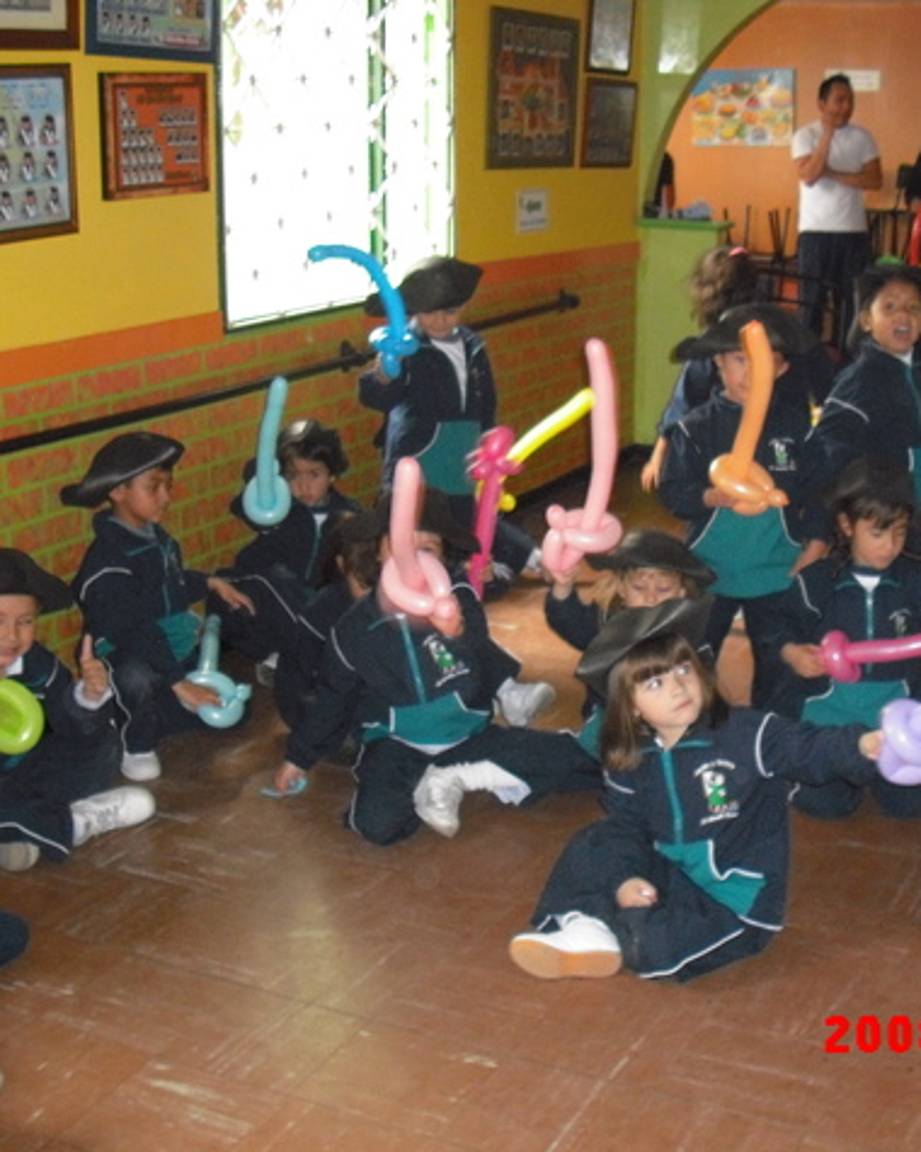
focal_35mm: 50
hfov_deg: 30.1
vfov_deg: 37.3
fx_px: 1704
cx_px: 579
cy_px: 580
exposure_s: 1/60
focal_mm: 6.2
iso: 400
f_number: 2.8
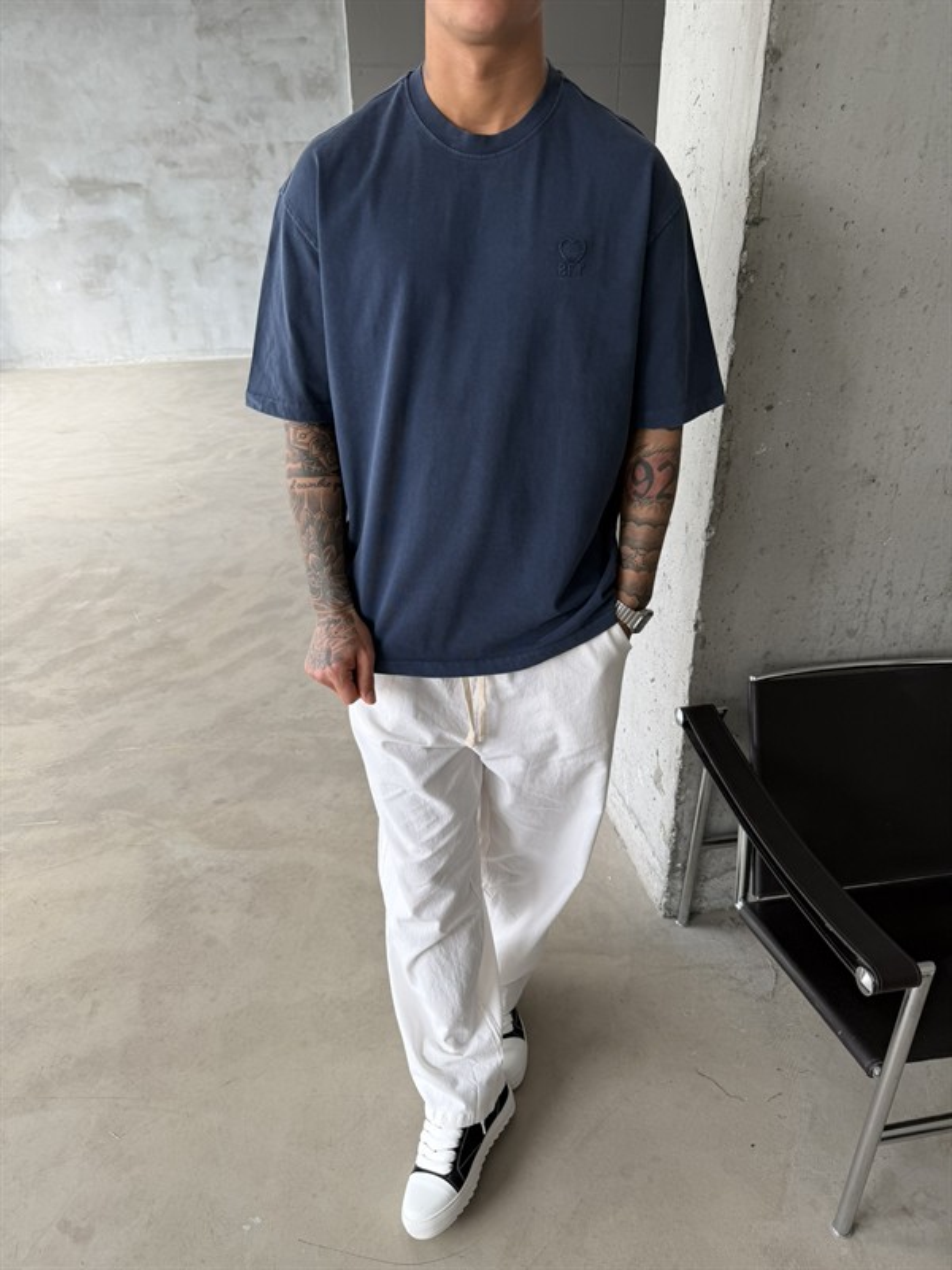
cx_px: 476
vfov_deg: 71.6
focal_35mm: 24
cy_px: 635
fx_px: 880
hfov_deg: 56.8
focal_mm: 6.76
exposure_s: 1/220
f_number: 1.78
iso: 64
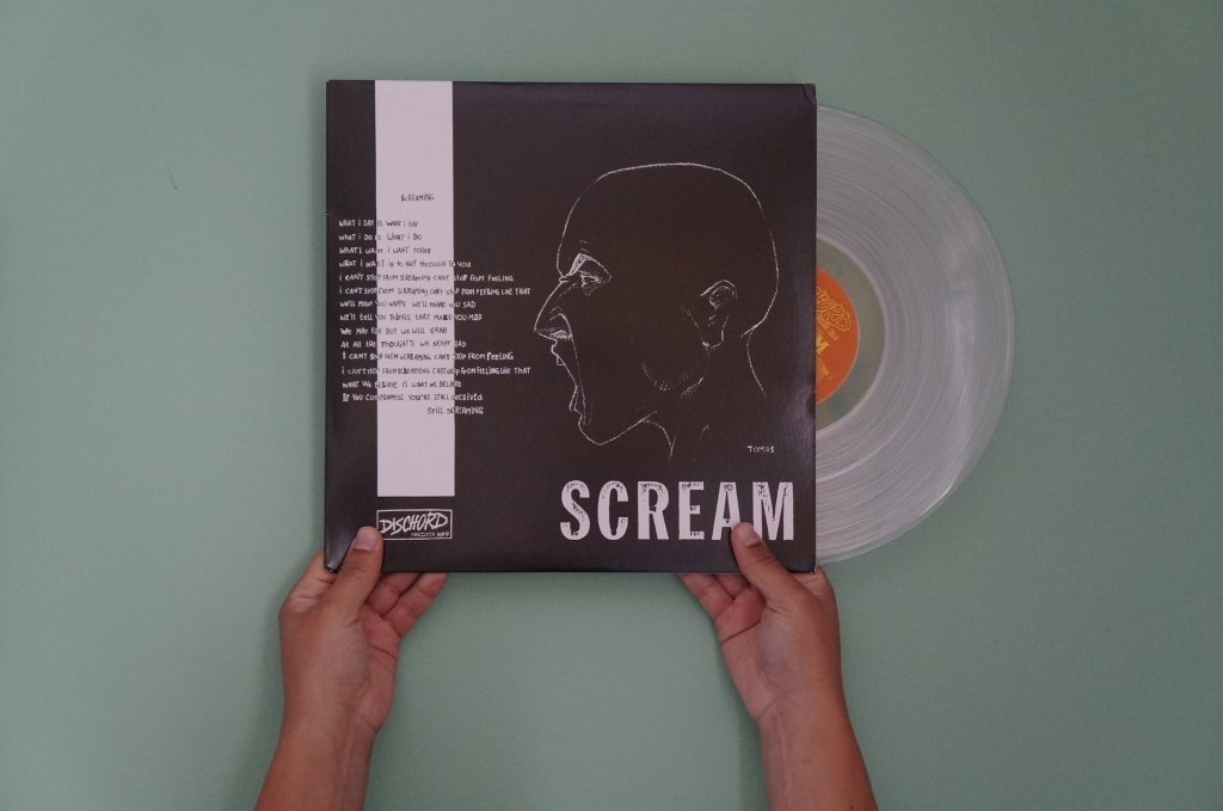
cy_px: 406
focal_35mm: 68
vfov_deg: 20.1
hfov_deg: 29.9
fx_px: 2289
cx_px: 612
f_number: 5
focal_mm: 45
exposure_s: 1/80
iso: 2500
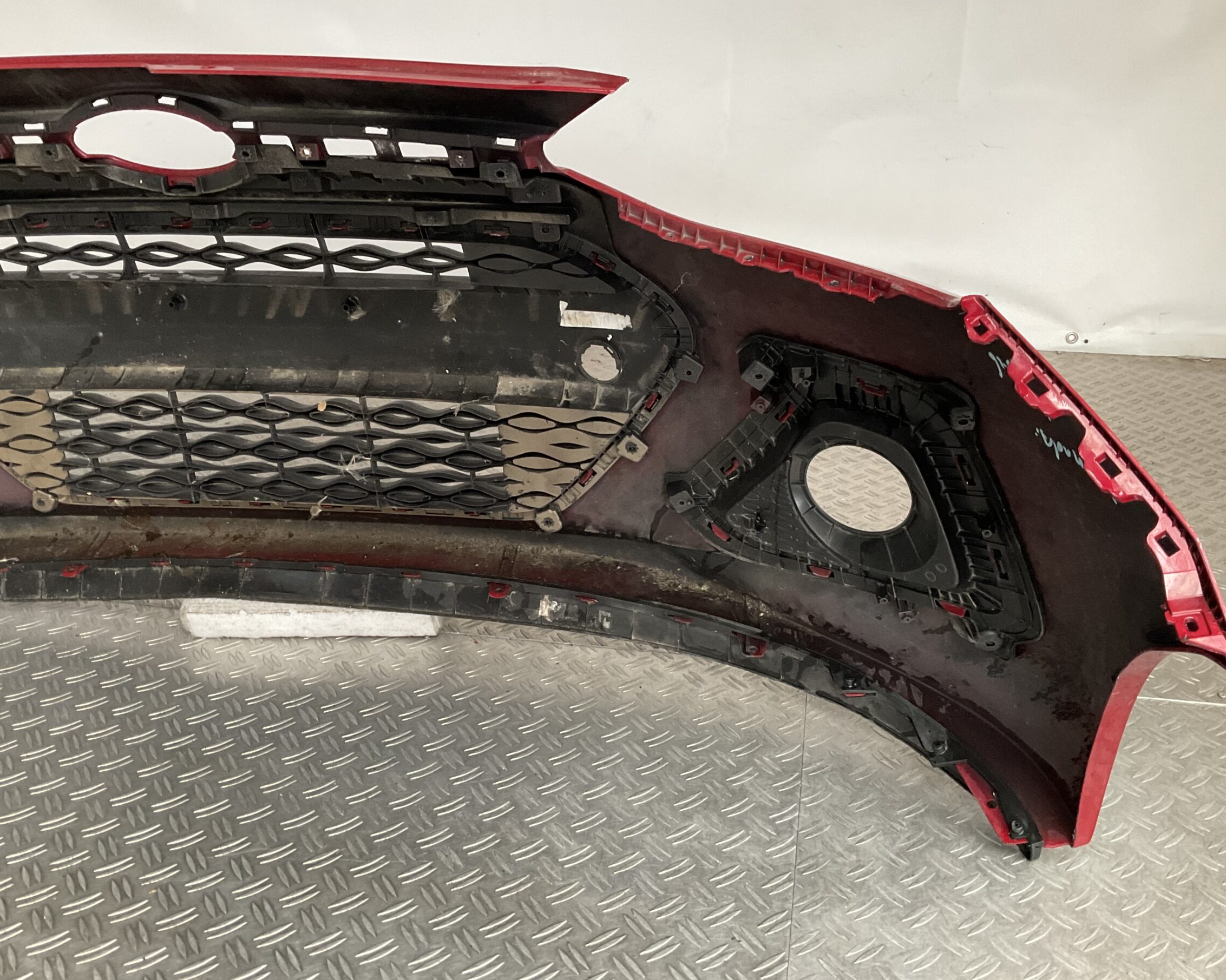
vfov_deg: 45.8
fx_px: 1161
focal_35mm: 32
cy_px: 473
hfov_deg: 55.7
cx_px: 592
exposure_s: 1/50
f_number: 1.8
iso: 100
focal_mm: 3
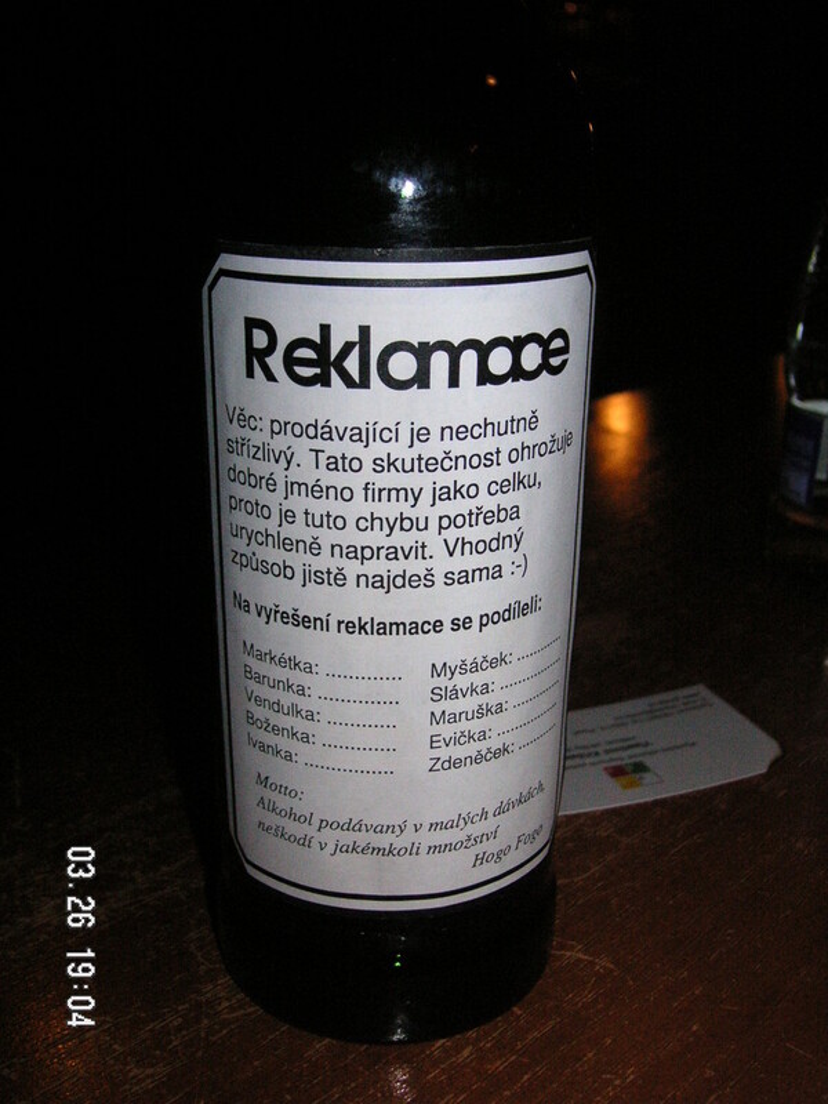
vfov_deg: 50.1
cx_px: 414
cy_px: 552
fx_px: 1180
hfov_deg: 38.7
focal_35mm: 37
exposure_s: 1/45
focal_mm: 6.1
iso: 160
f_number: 6.7
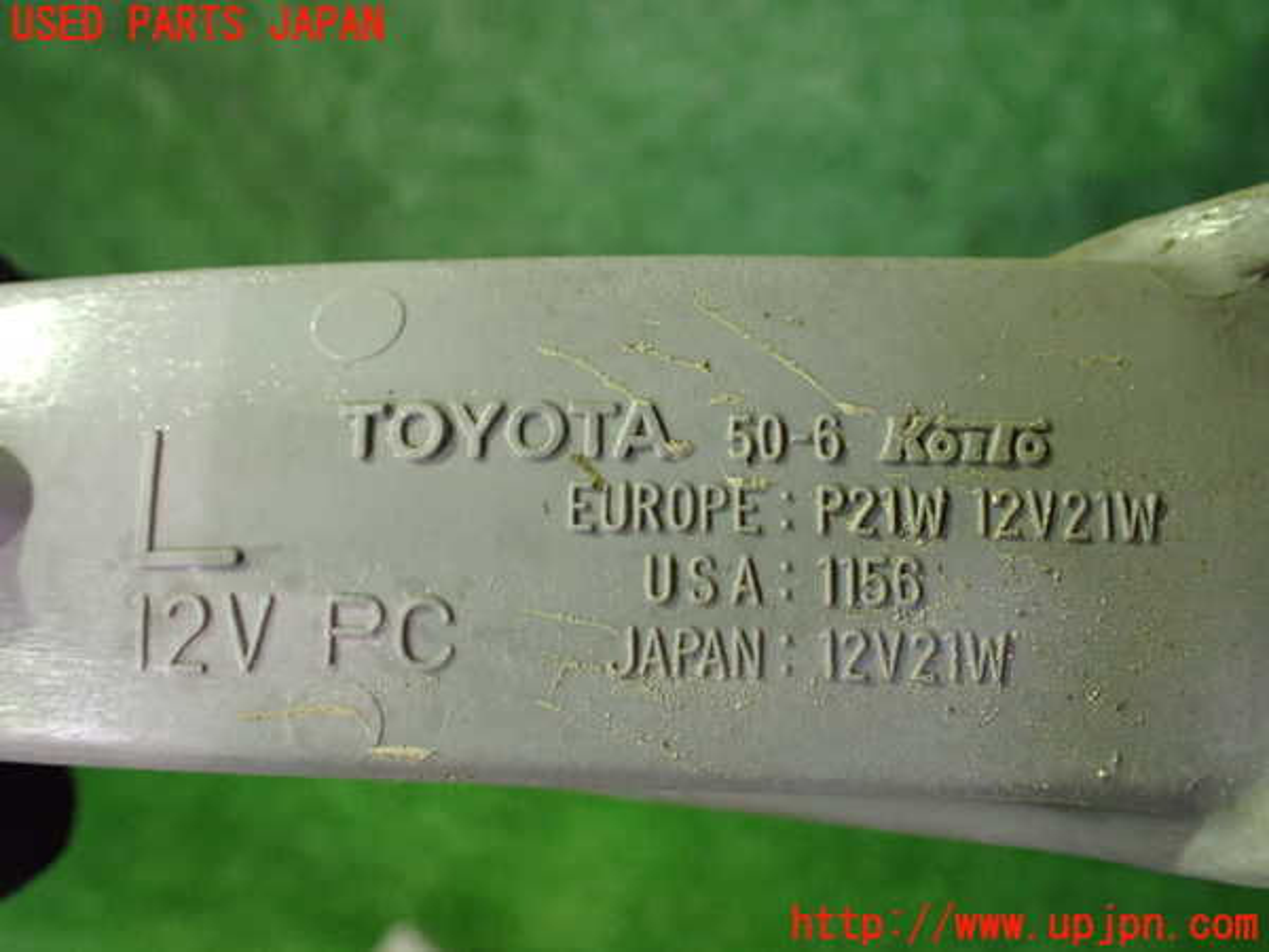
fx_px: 1100
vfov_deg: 46.8
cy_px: 476
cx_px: 634
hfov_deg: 60.0
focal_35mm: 30
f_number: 2.3
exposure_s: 1/30
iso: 1000
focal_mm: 5.4
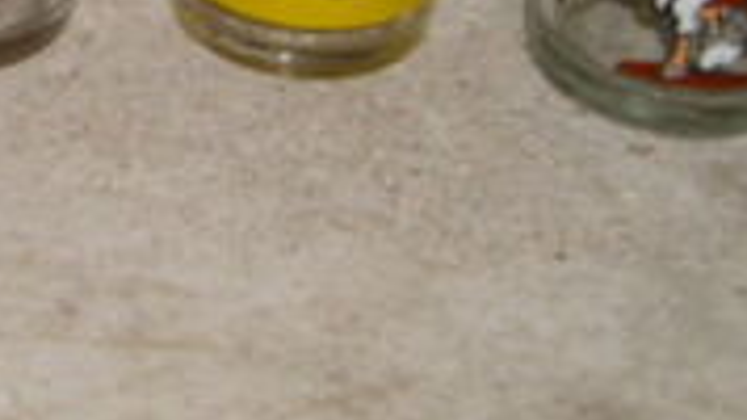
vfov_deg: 11.5
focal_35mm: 103
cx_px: -118
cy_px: -122
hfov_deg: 19.7
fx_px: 2040
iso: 100
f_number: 2.8
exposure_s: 1/45
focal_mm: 5.8
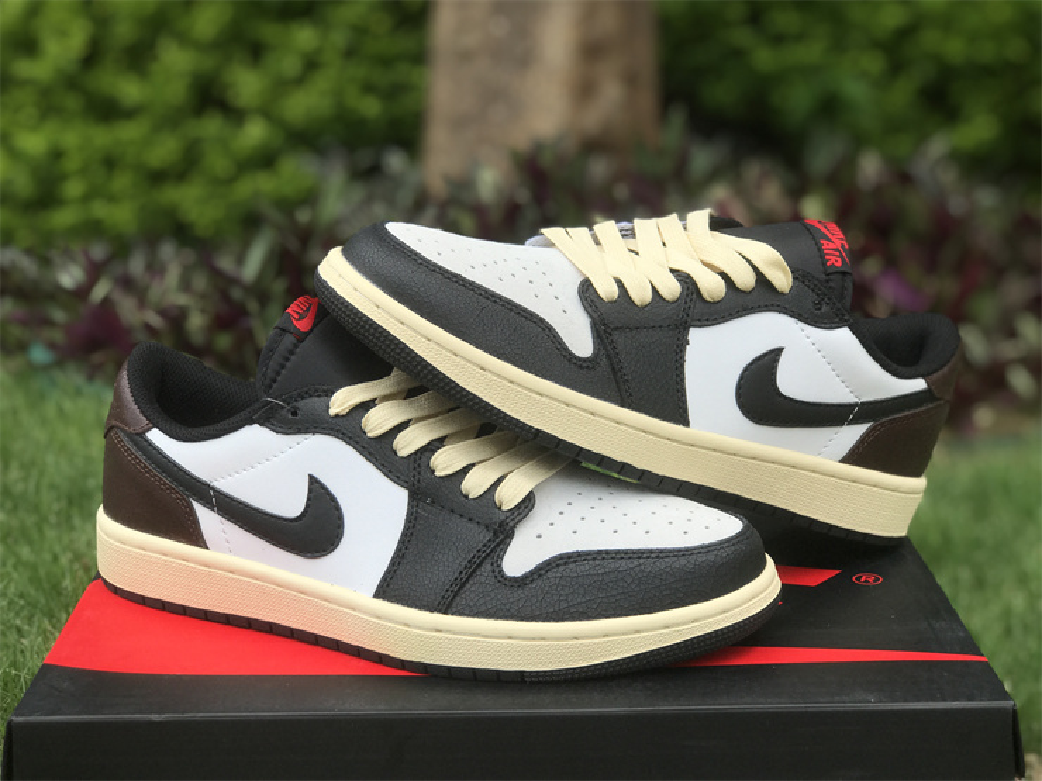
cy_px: 390
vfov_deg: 25.7
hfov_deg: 33.8
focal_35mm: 57
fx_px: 1716
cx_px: 521
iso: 20
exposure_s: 1/556
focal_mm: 6.6
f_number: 2.8
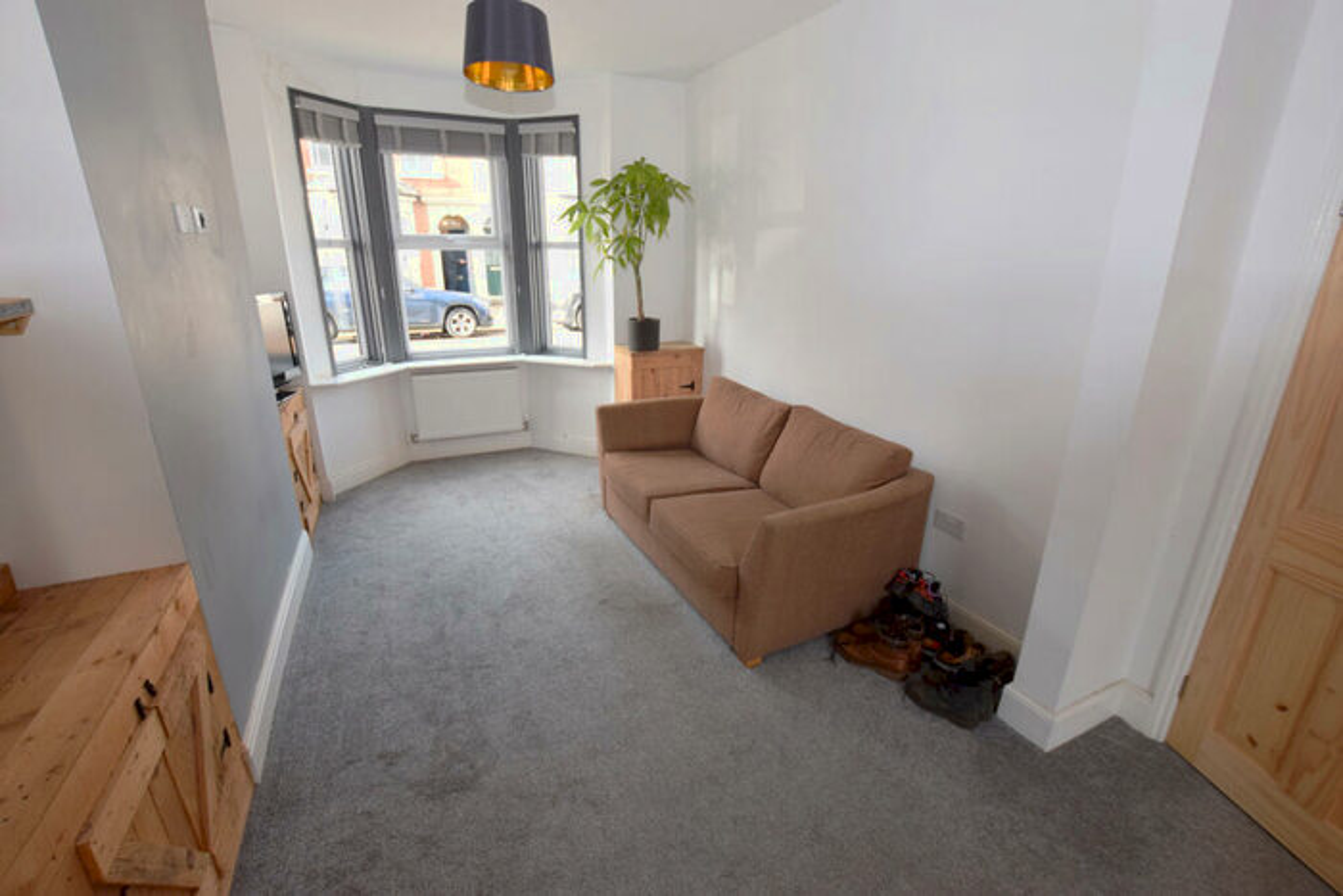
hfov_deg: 100.4
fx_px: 560
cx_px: 672
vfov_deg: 77.4
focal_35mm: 15
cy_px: 448
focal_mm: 10
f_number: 5.6
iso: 800
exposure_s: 1/125
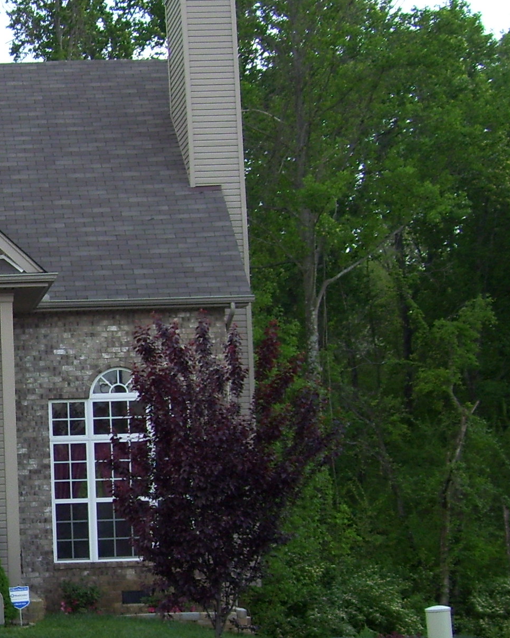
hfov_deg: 17.4
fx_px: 1566
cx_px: -156
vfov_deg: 22.9
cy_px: 423
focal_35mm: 83
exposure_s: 1/200
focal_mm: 6
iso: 80
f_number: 2.7
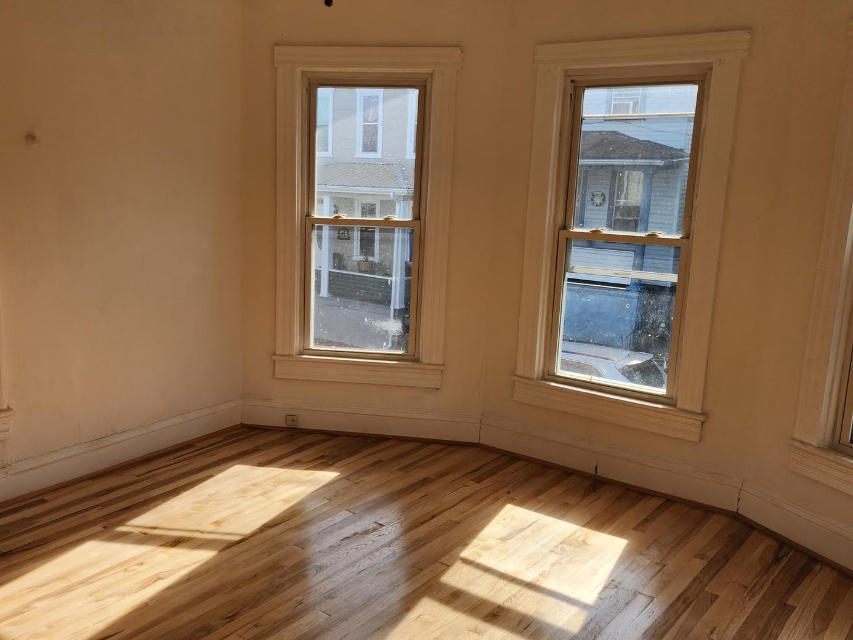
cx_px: 347
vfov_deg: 41.8
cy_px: 344
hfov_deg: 53.6
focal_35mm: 34
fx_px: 838
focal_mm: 6.4
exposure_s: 1/300
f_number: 1.8
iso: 12
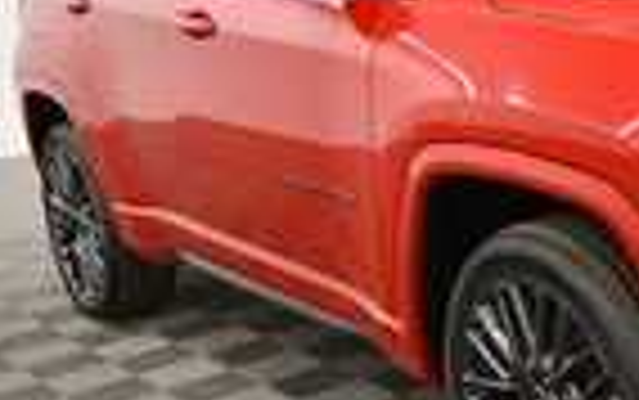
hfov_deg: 27.5
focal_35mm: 69
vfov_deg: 18.9
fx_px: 1203
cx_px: 680
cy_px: 146
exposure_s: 1/125
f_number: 5.3
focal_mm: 16
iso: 1000
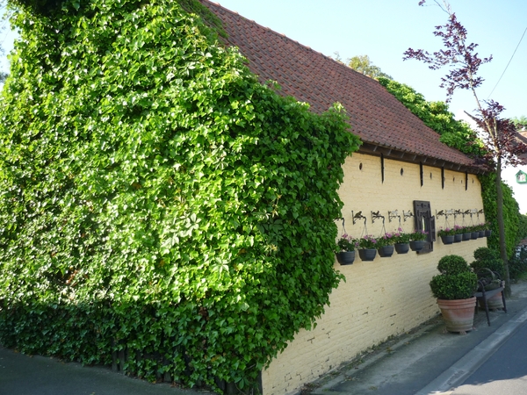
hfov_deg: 55.4
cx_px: 264
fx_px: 502
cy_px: 198
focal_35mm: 33
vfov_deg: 42.9
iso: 100
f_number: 2.8
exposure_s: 1/320
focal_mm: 5.5
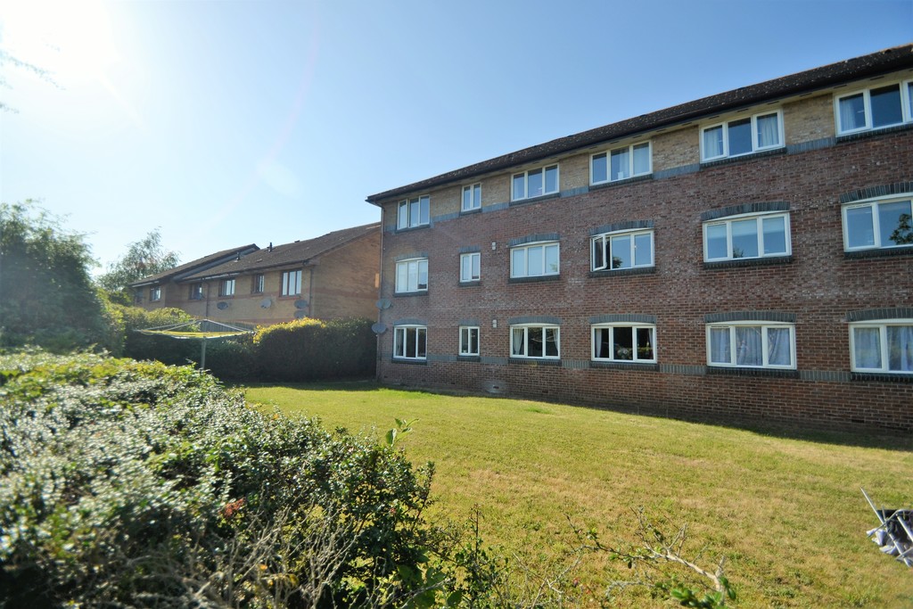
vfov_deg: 77.3
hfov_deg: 100.4
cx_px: 456
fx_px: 380
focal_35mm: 15
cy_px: 304
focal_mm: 10
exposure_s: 1/1250
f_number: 4
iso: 100
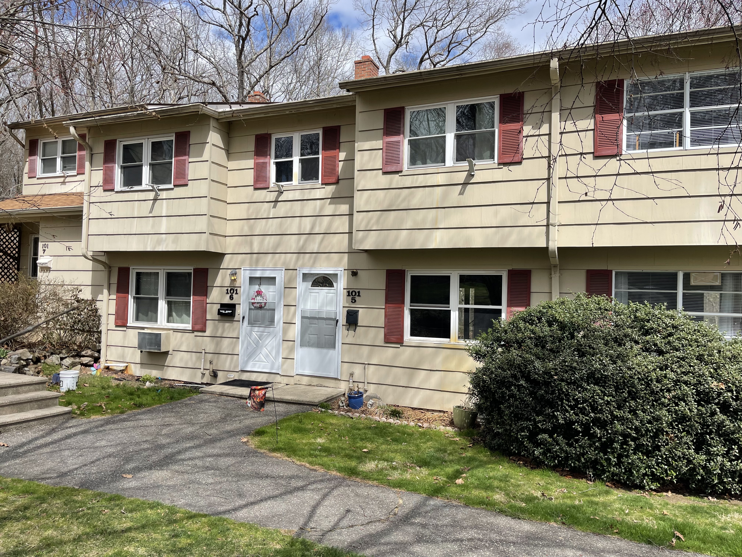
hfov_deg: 69.4
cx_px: 371
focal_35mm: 25
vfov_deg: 54.9
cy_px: 278
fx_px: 536
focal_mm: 5.1
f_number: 1.6
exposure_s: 1/4202
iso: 32
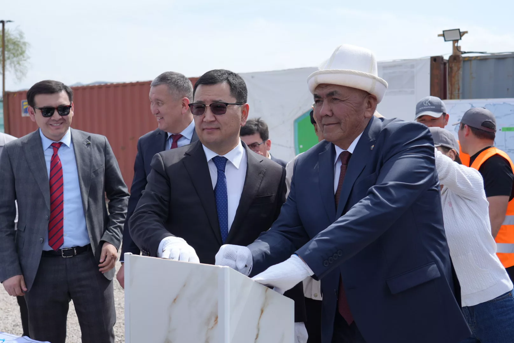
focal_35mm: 43
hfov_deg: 45.4
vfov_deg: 31.2
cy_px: 172
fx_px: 614
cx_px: 257
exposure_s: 1/1000
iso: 100
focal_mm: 29
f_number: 4
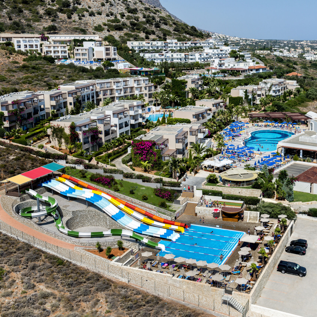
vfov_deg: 38.3
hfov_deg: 37.8
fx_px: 456
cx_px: 216
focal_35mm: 44
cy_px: 157
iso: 125
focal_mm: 34
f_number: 5.6
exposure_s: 1/1250
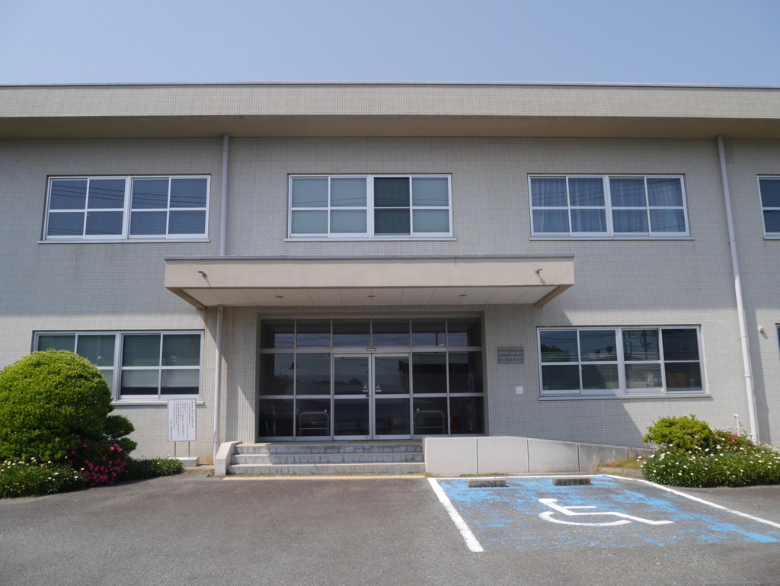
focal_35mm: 28
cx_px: 390
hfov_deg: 63.4
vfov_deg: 49.8
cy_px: 293
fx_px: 631
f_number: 7.1
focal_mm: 14
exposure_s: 1/500
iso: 160
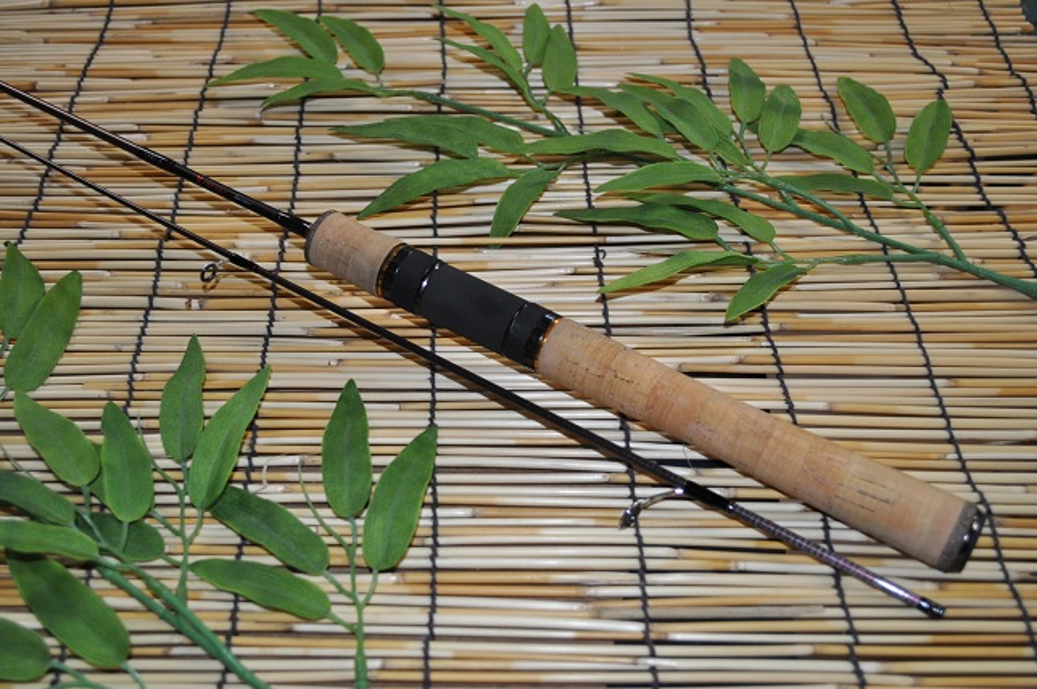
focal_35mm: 45
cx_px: 518
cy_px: 344
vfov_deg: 29.8
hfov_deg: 43.6
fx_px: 1295
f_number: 4.5
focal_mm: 30
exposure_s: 1/60
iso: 450
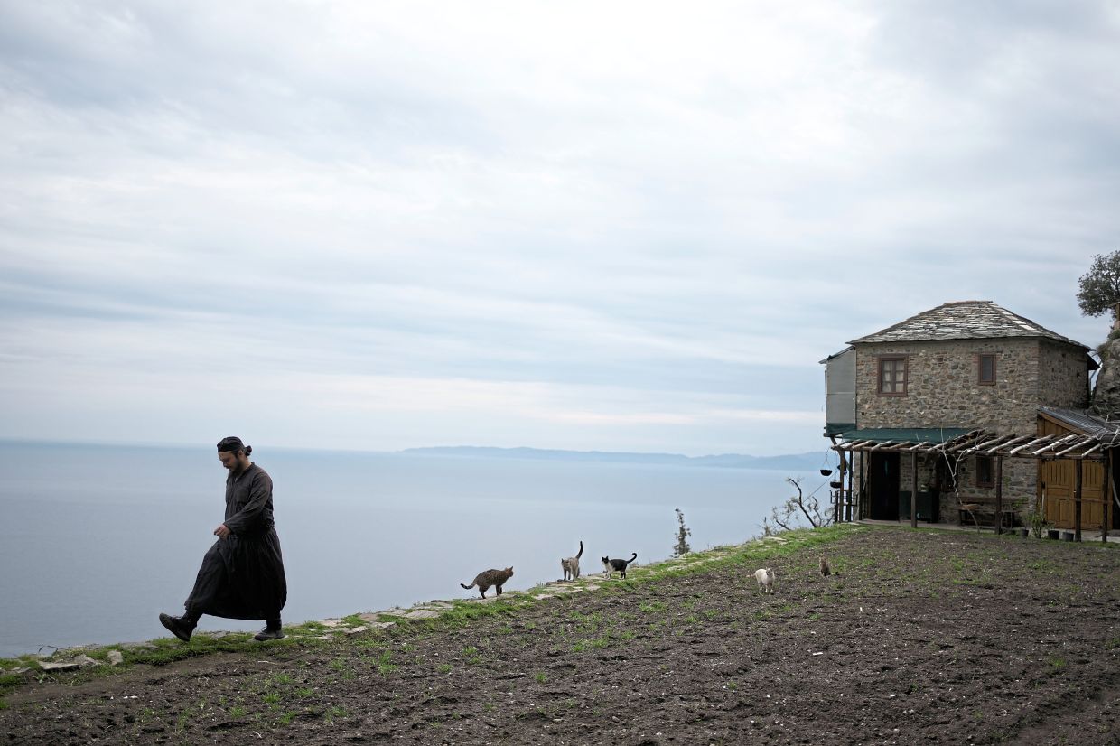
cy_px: 373
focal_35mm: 35
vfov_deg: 37.8
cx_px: 560
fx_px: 1089
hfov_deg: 54.4
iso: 100
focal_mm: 35
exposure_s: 1/2000
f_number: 1.8
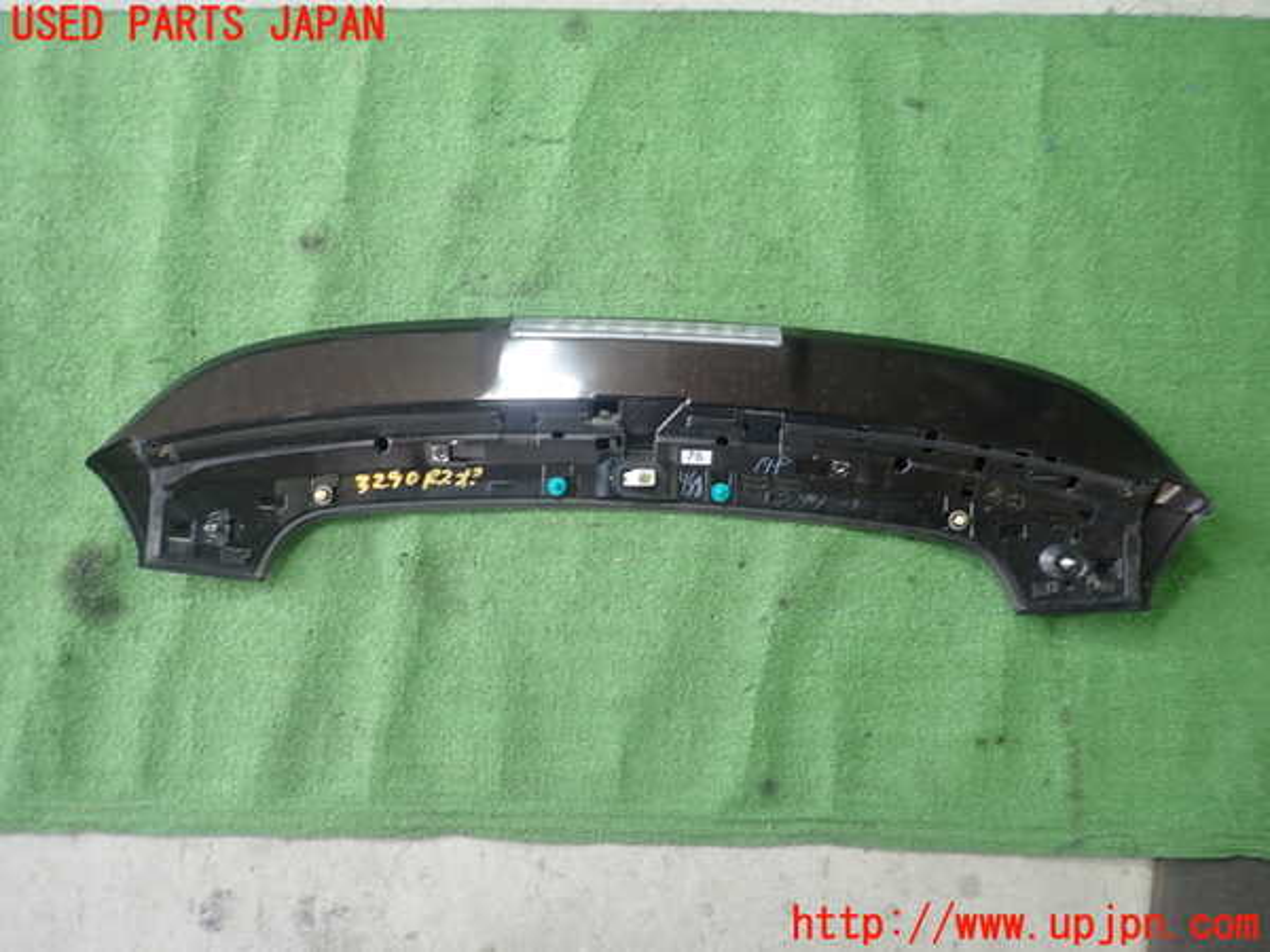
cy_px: 476
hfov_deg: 69.4
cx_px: 635
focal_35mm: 25
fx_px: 917
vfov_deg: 54.9
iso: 125
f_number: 2
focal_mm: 4.5
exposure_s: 1/60
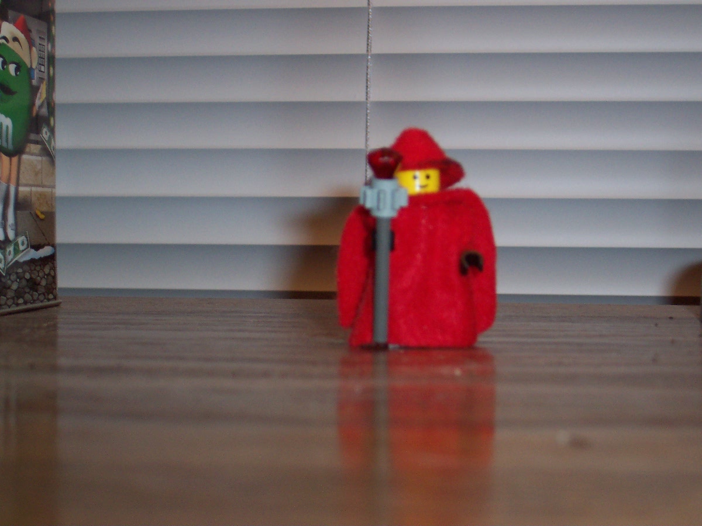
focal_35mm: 71
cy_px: 263
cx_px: 351
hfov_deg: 27.4
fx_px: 1440
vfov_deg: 20.7
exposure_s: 1/90
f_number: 4
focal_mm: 10.8
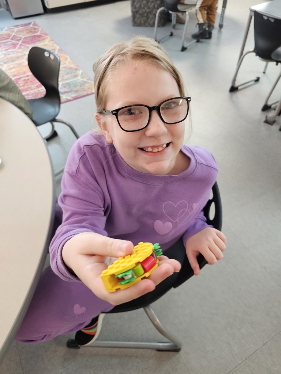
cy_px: 187
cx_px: 140
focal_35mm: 23
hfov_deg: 58.9
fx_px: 249
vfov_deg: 73.9
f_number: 1.7
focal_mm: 6.3
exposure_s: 1/40
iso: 640
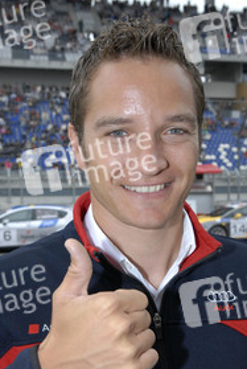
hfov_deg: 24.3
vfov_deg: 35.4
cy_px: 230
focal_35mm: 56
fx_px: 574
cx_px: 128
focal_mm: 26
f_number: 7.1
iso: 500
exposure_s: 1/200
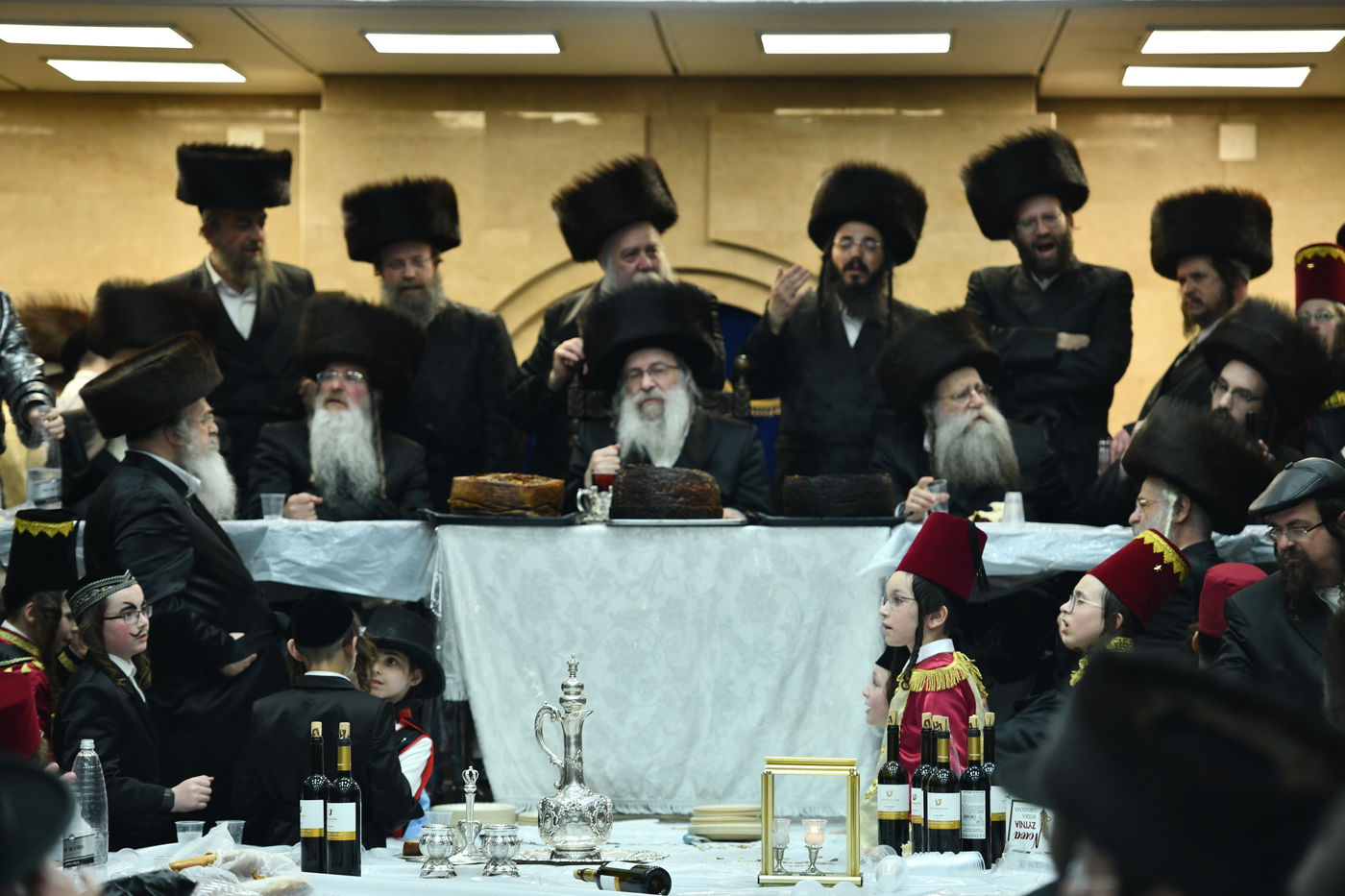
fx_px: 5416
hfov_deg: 14.2
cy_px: 448
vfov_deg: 9.5
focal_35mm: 145
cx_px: 672
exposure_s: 1/200
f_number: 3.2
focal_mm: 145
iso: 800
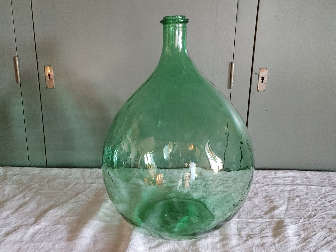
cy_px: 126
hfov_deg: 55.4
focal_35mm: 33
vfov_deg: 42.9
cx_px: 168
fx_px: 320
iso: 650
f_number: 1.8
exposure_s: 1/40
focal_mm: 4.81
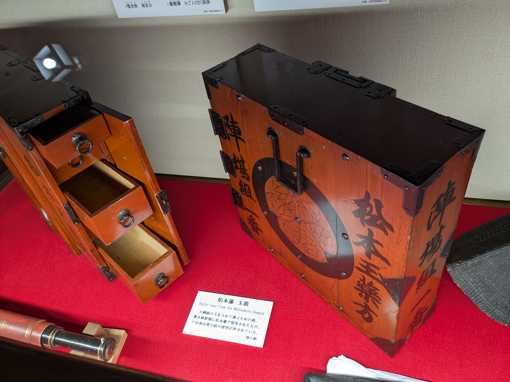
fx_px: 398
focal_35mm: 27
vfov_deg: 51.4
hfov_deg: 65.3
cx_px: 255
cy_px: 191
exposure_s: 1/120
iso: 96
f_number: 1.73
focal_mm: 4.38
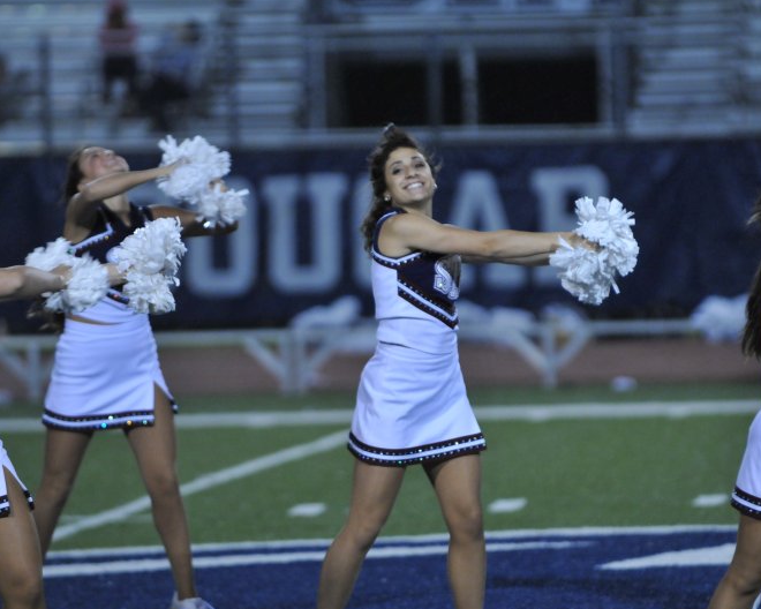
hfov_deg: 5.7
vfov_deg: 4.5
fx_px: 7680
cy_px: 305
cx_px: 460
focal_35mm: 341
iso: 1600
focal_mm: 200
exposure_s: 1/250
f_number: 2.8
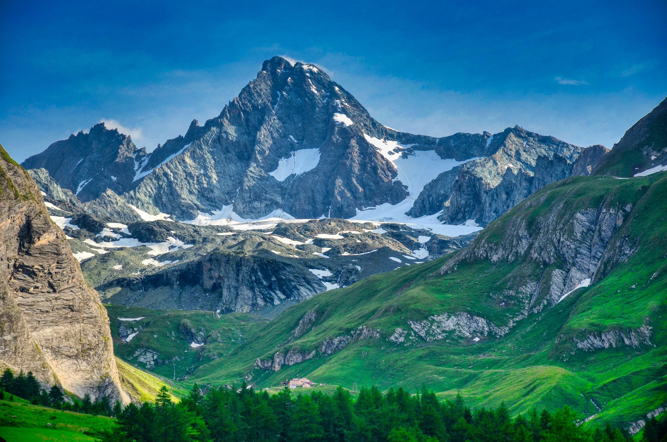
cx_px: 334
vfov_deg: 11.4
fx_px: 2219
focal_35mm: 120
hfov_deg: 17.1
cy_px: 221
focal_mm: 80
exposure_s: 1/640
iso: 280
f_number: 6.3
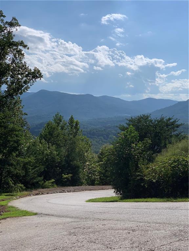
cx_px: 94
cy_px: 126
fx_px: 379
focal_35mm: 52
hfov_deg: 28.0
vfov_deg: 36.8
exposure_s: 1/3984
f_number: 2.4
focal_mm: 6
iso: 16
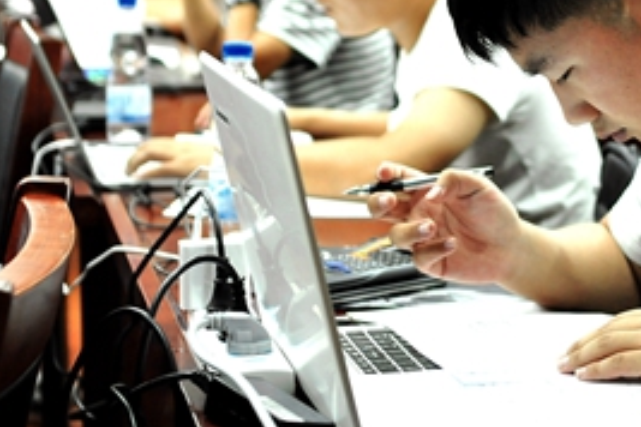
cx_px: 519
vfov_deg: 13.5
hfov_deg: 20.0
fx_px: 1798
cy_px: 140
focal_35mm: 101
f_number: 2.8
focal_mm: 40
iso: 1000
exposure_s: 1/50
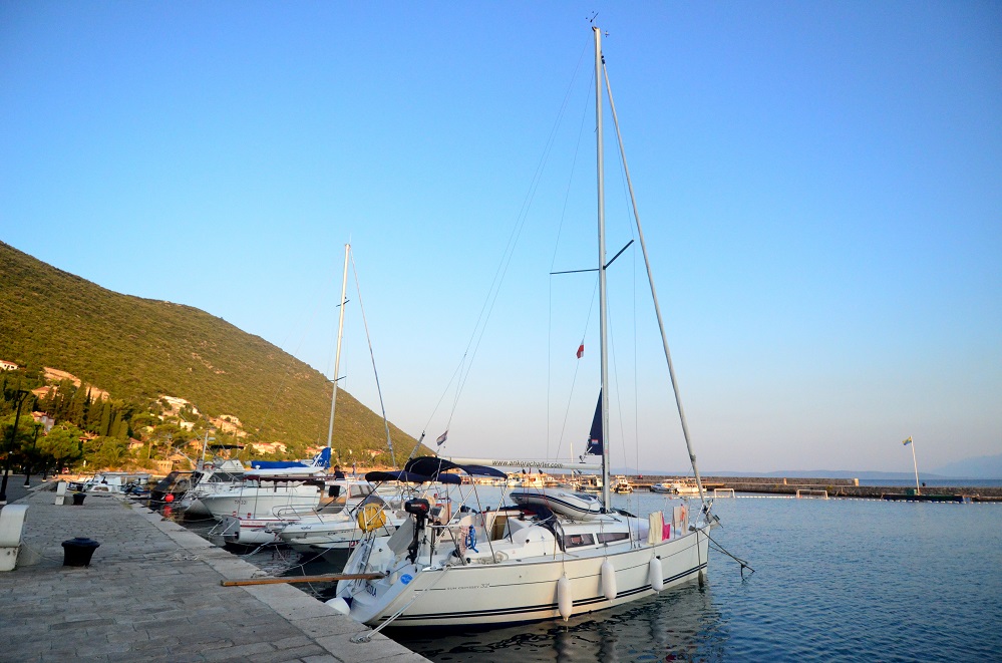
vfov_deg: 67.1
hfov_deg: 90.1
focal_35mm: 18
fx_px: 500
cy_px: 332
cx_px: 501
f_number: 4
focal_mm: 12
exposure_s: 1/8000
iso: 3200
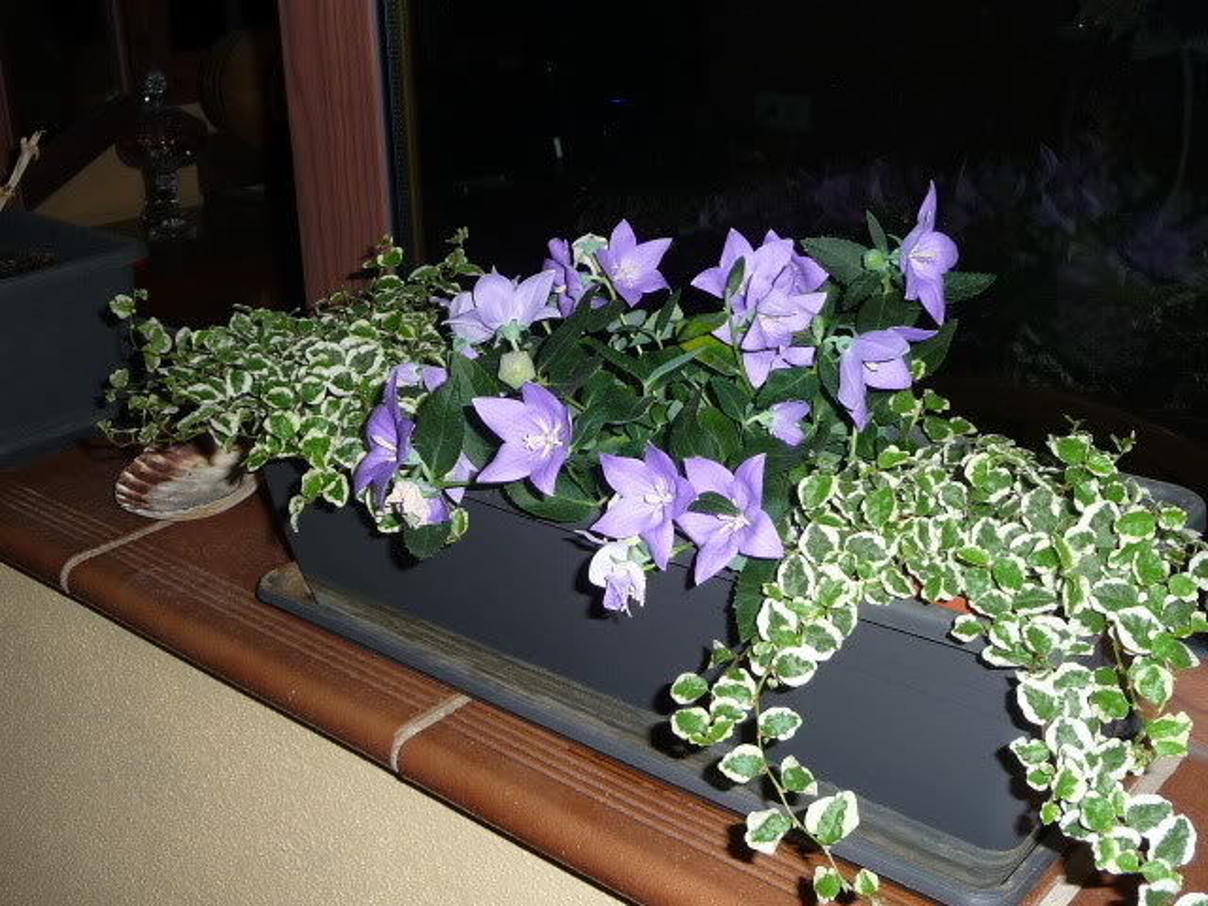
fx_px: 1501
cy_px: 453
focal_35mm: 43
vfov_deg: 33.6
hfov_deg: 43.9
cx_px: 604
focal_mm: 5.3
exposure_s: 1/30
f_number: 3.5
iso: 100
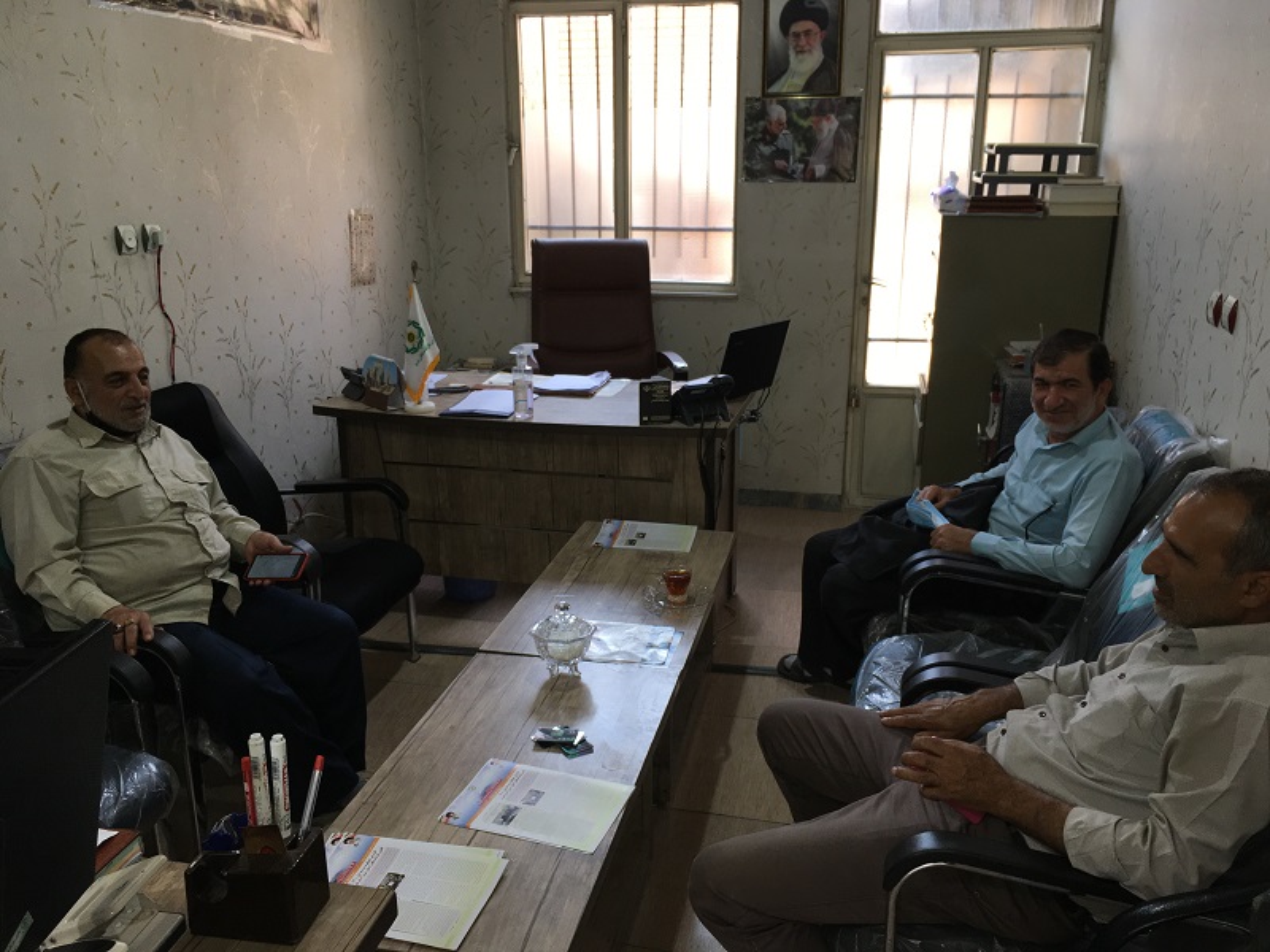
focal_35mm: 29
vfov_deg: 48.2
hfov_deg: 61.7
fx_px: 1064
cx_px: 635
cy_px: 476
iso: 40
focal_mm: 4.15
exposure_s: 1/33
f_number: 2.2
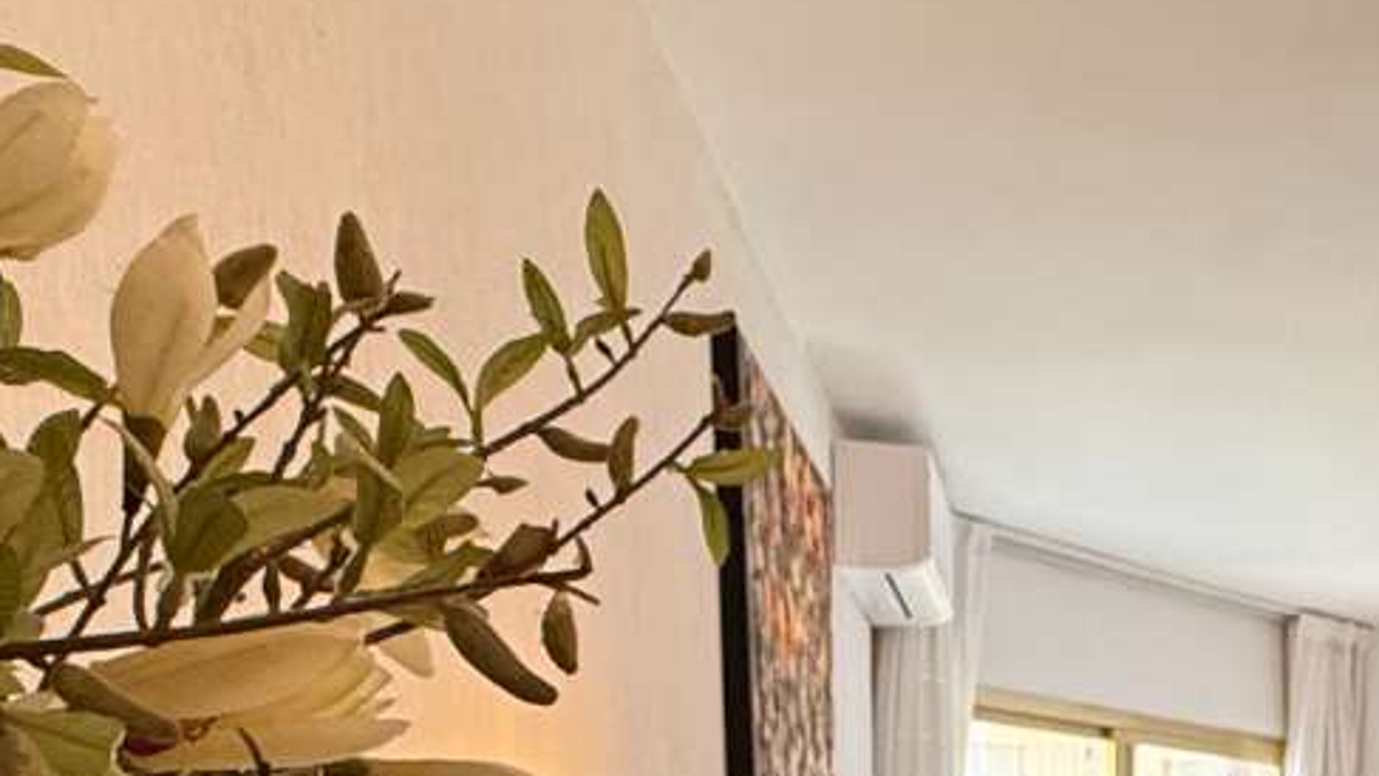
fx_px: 1719
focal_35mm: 47
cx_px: 1303
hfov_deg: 39.7
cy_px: 1279
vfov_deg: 20.3
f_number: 2.2
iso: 400
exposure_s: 1/50
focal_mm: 2.22
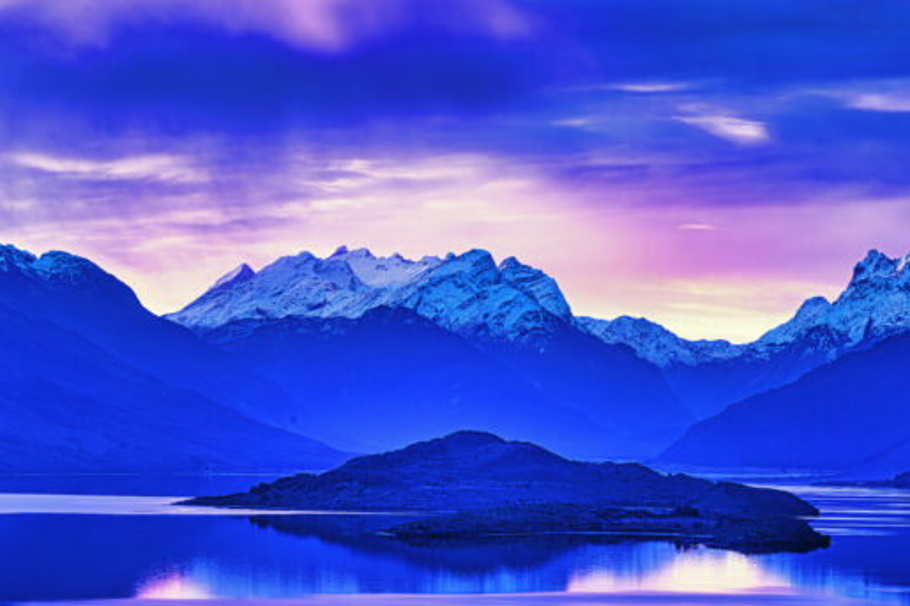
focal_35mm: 233
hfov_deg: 8.8
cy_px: 339
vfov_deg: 5.9
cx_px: 438
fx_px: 5888
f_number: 11
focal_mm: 200
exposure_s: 1/2
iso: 64
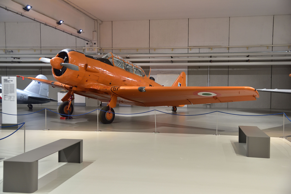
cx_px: 146
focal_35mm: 40
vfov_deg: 33.4
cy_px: 97
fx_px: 323
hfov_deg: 48.4
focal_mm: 40
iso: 1600
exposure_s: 1/80
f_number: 4.5
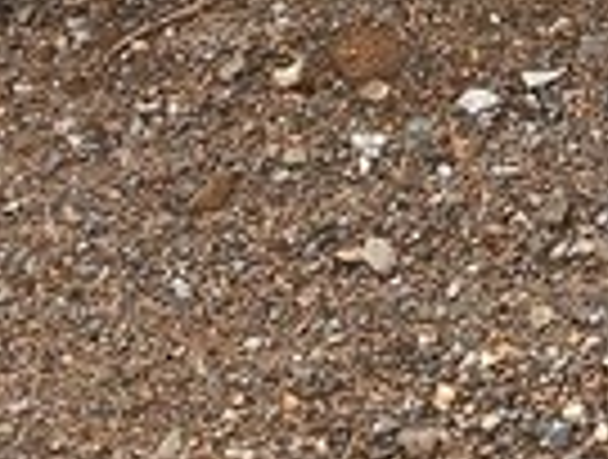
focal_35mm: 137
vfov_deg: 9.7
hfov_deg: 13.7
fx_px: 2413
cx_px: 856
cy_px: -603
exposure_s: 1/700
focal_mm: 3
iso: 16
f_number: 1.8
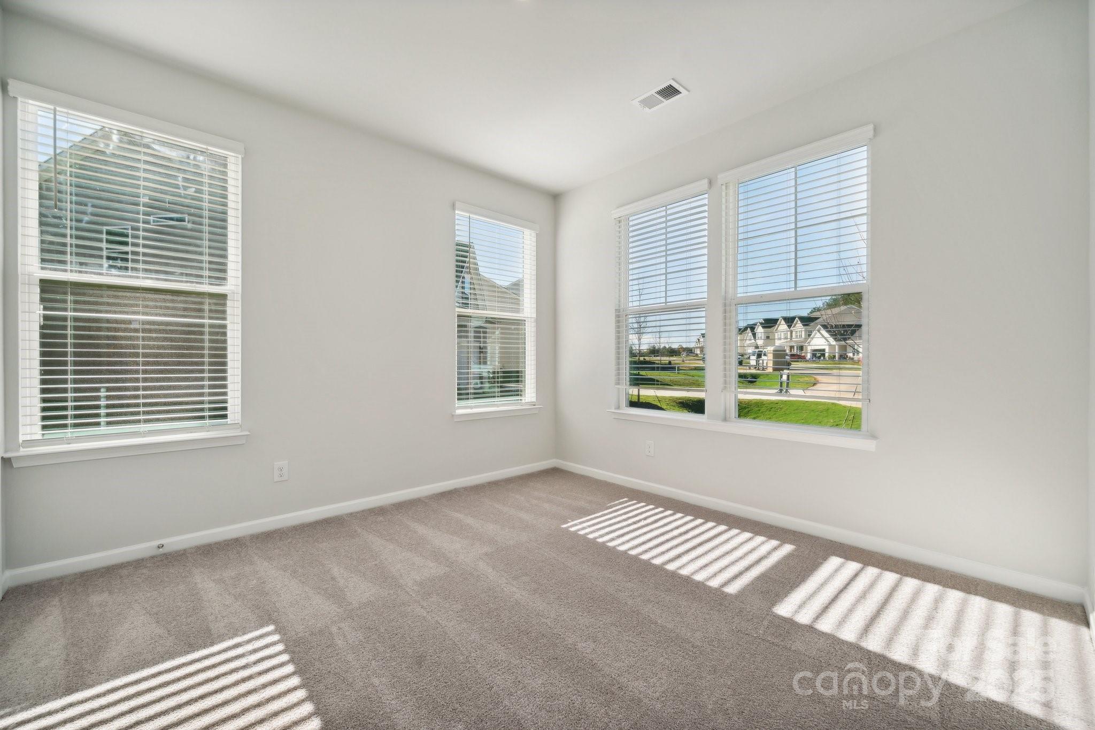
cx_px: 548
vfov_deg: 81.2
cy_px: 365
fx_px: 426
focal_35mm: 14
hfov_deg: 104.3
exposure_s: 1/160
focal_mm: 14
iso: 160
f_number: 7.1
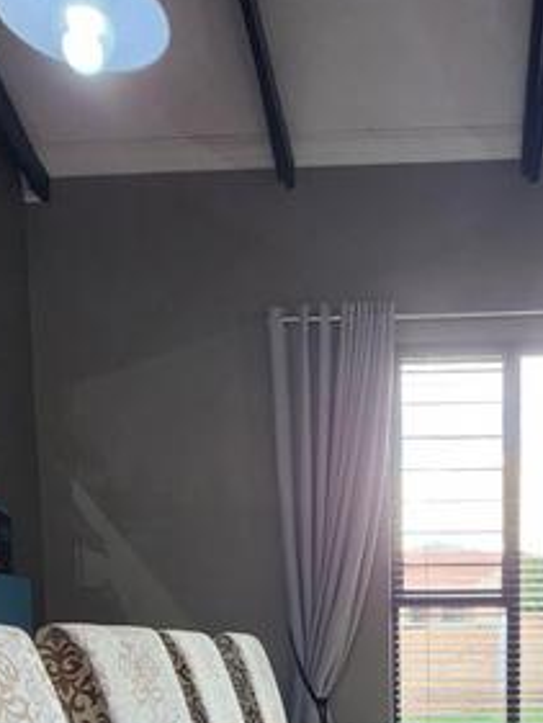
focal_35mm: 37
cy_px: 723
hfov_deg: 37.7
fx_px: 773
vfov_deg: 43.1
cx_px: 409
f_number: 2.2
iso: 200
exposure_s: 1/50
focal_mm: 2.2
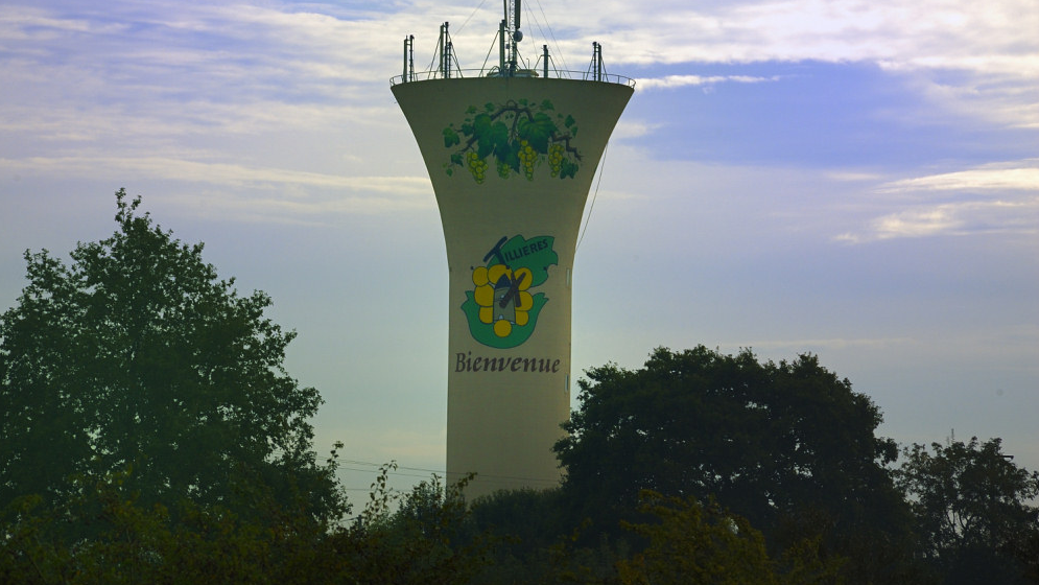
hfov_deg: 11.8
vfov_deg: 6.6
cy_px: 284
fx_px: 5042
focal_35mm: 183
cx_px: 518
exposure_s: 1/160
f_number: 13
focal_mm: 116
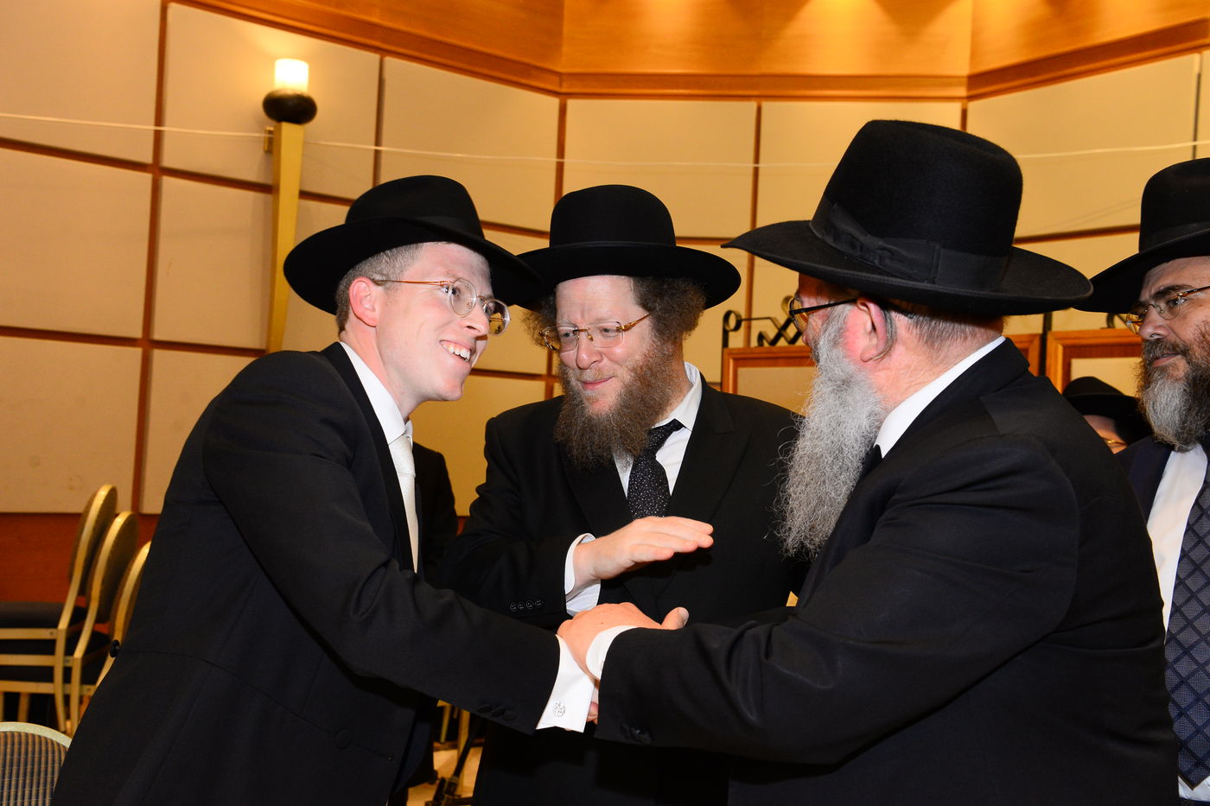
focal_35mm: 42
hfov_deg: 46.4
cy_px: 403
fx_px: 1411
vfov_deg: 31.9
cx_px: 605
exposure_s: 1/125
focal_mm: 42
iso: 2000
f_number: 7.1
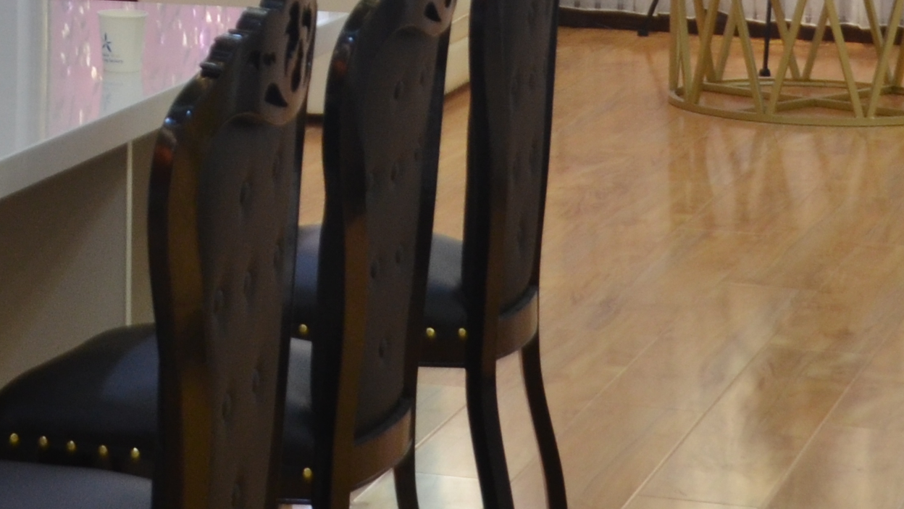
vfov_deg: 7.3
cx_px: -51
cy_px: -468
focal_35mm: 161
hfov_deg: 13.1
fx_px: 3859
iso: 400
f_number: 4
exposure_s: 1/60
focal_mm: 26
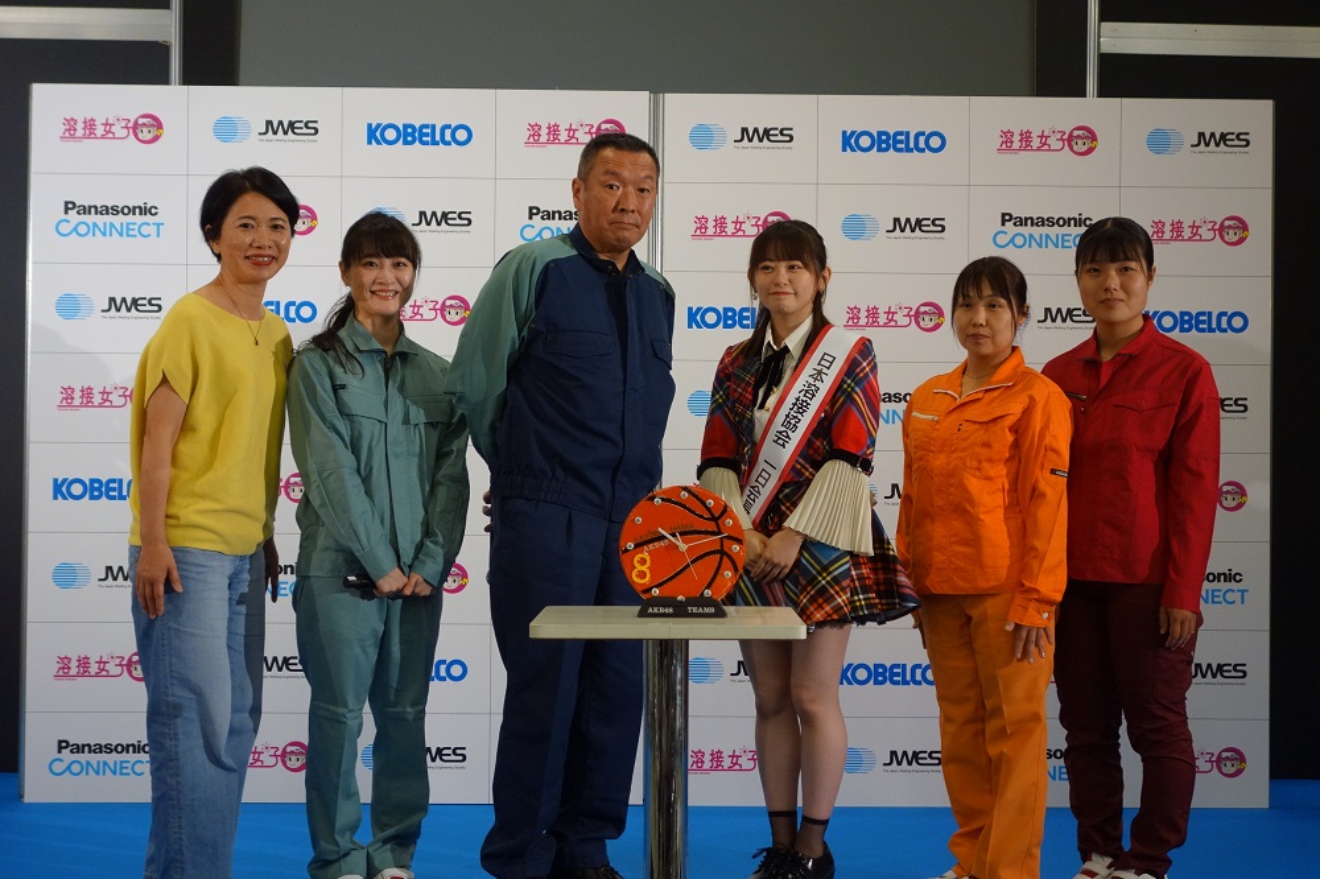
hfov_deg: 36.3
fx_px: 2016
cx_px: 660
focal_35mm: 55
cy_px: 440
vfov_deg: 24.6
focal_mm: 20.41
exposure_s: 1/125
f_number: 3.5
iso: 800
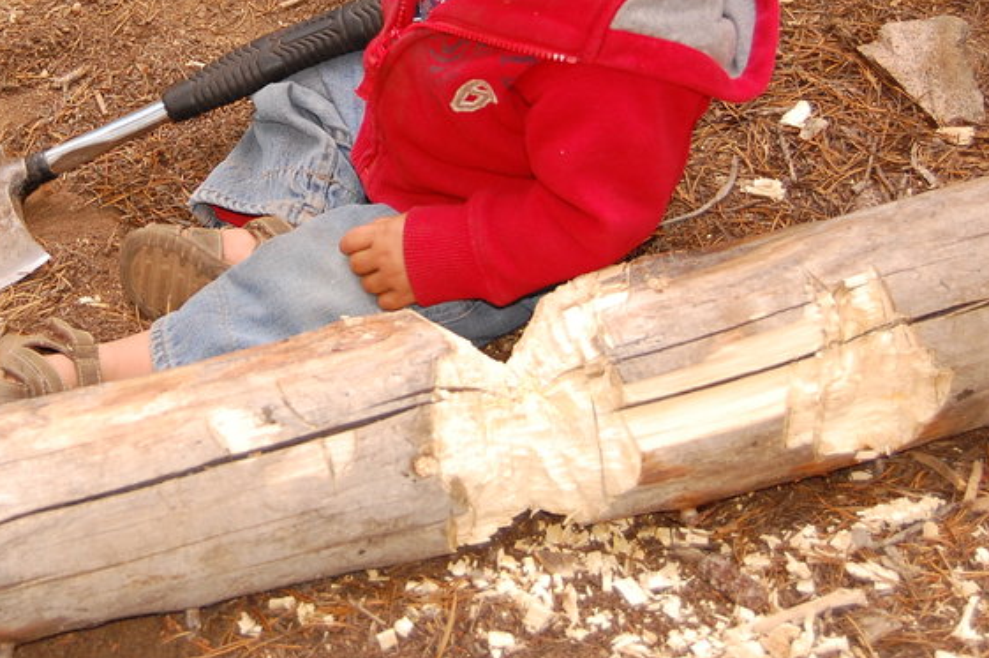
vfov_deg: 15.9
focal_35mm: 85
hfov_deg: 23.7
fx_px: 2331
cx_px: 261
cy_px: 89
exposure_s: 1/400
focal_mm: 31
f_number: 4.5
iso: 400
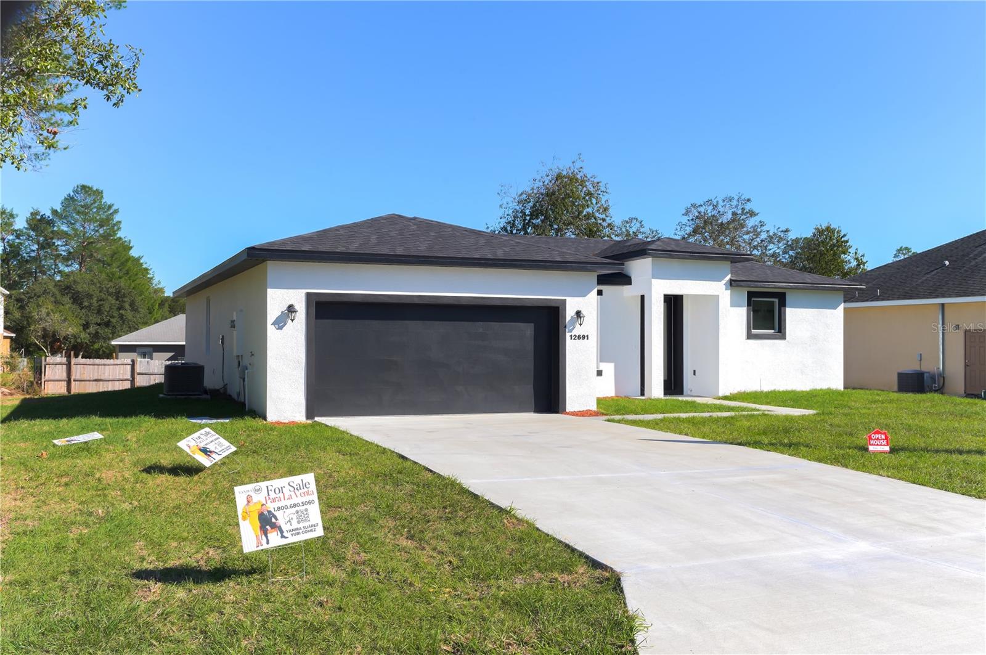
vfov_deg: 37.8
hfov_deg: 54.5
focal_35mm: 35
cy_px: 328
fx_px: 958
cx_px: 493
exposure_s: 1/80
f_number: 13
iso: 100
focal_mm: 35
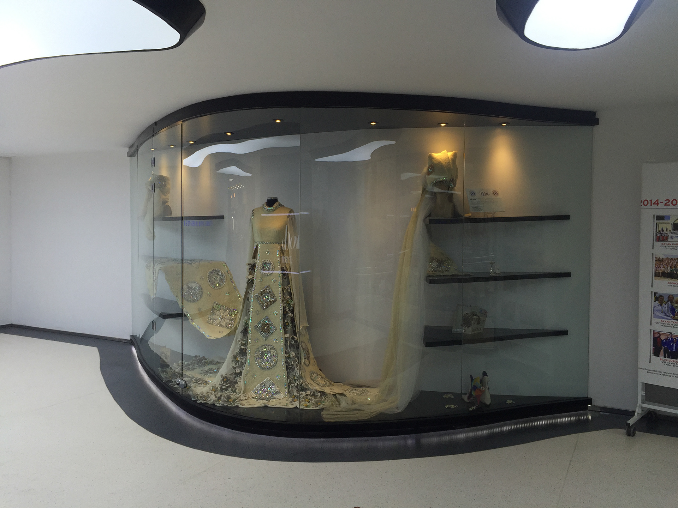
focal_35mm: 29
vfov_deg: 48.2
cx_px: 339
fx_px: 568
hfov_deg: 61.7
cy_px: 254
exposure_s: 1/116
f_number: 2.2
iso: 32
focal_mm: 4.15
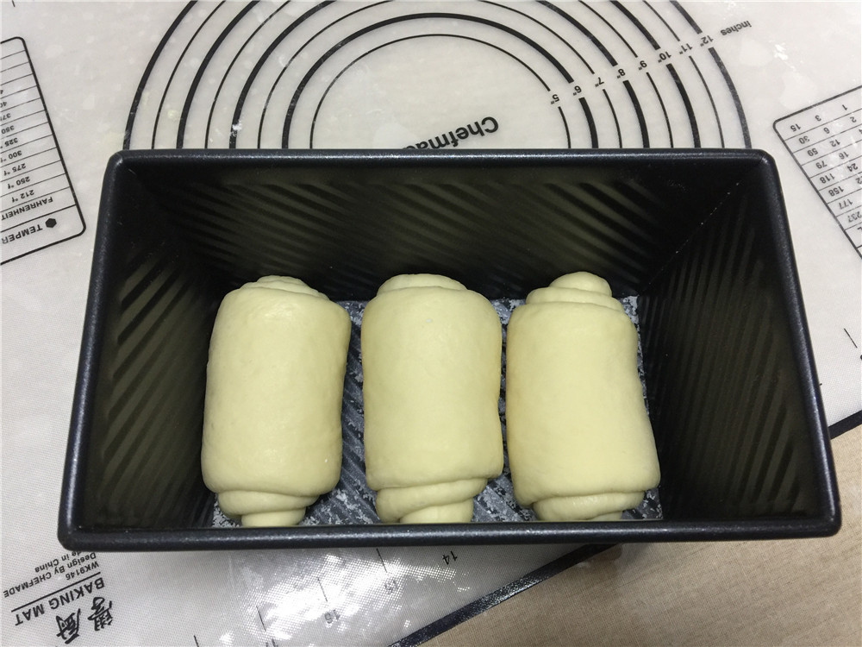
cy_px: 324
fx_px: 722
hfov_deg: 61.7
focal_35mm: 29
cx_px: 431
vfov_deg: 48.2
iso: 80
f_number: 2.2
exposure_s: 1/17
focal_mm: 4.15
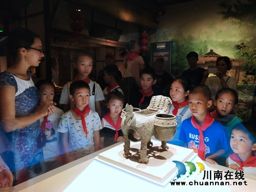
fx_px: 222
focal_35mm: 30
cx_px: 128
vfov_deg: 46.8
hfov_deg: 60.0
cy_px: 96
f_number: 1.8
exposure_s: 1/50
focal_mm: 3.95
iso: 498
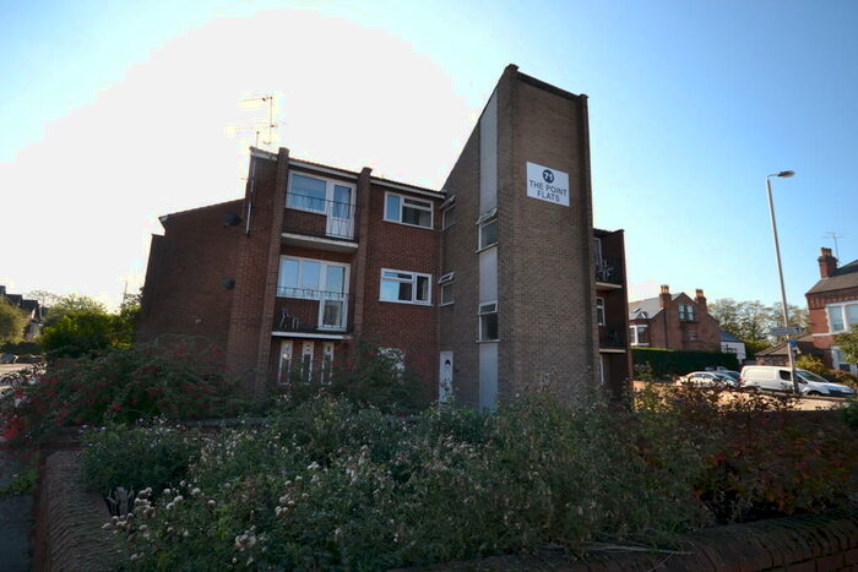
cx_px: 429
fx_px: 358
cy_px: 286
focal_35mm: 15
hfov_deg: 100.4
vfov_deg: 77.4
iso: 100
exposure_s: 1/160
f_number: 6.3
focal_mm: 10
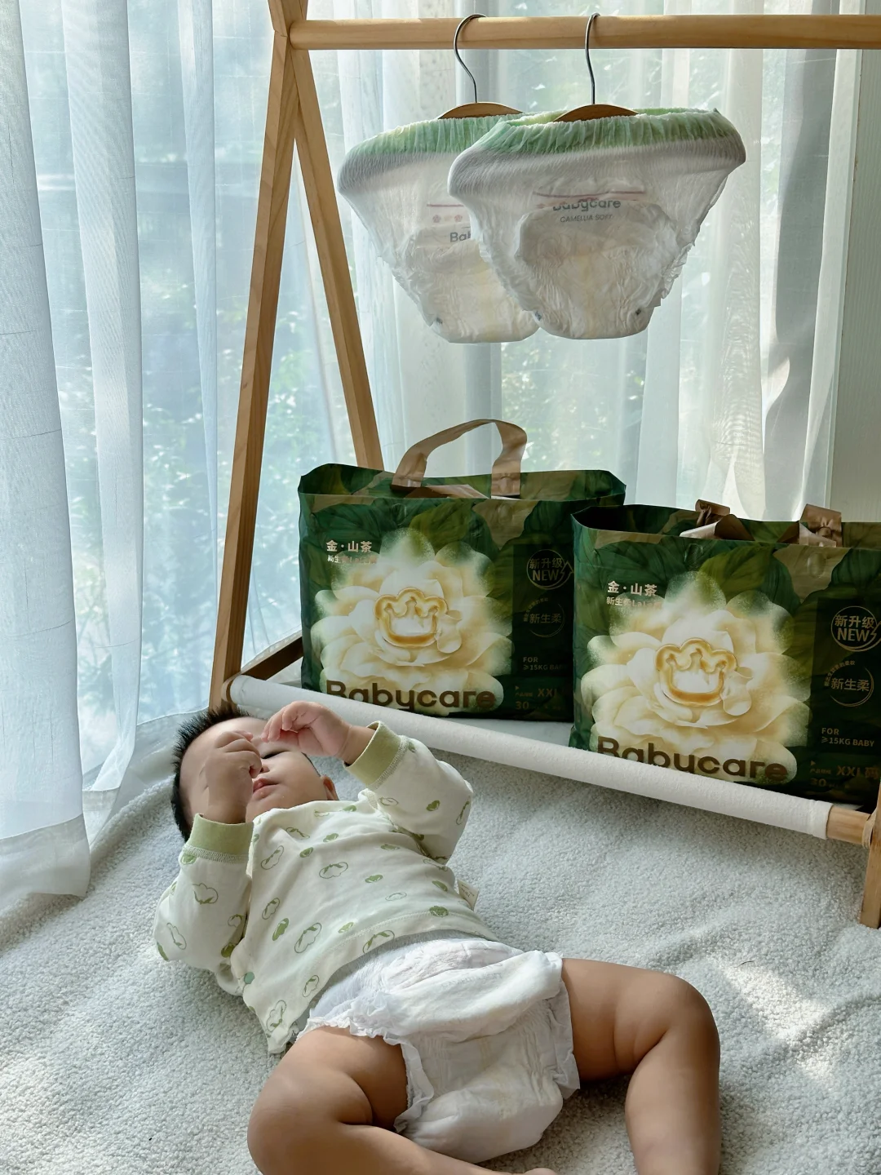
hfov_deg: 30.3
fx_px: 1629
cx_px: 440
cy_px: 588
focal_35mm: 48
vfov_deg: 39.7
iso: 64
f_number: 1.78
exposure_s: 1/506
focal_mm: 6.86
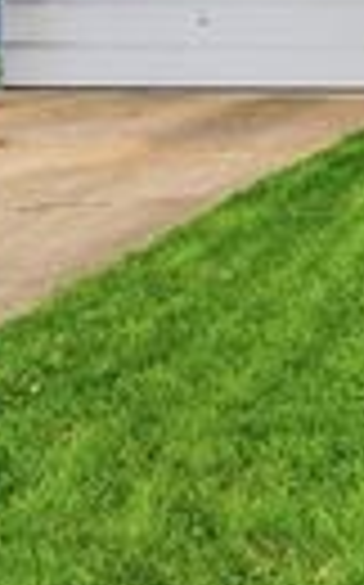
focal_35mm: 55
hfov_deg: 20.1
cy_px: 38
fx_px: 875
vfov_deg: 34.5
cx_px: 553
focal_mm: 14
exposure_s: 1/3200
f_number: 8
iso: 250
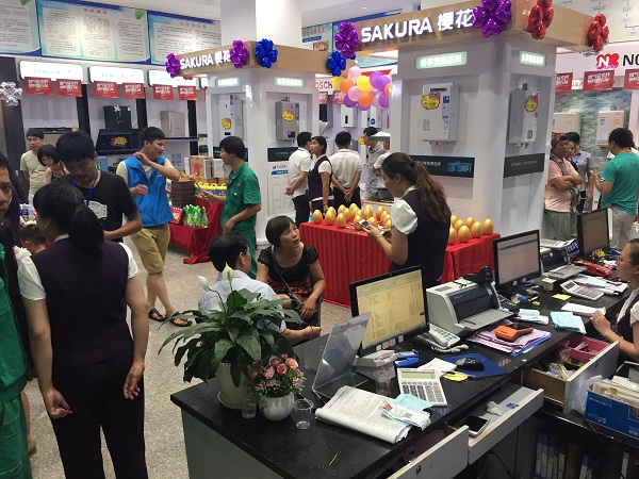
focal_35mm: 29
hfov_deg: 61.7
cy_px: 240
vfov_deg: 48.2
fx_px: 535
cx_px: 320
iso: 64
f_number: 2.2
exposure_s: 1/33
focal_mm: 4.15
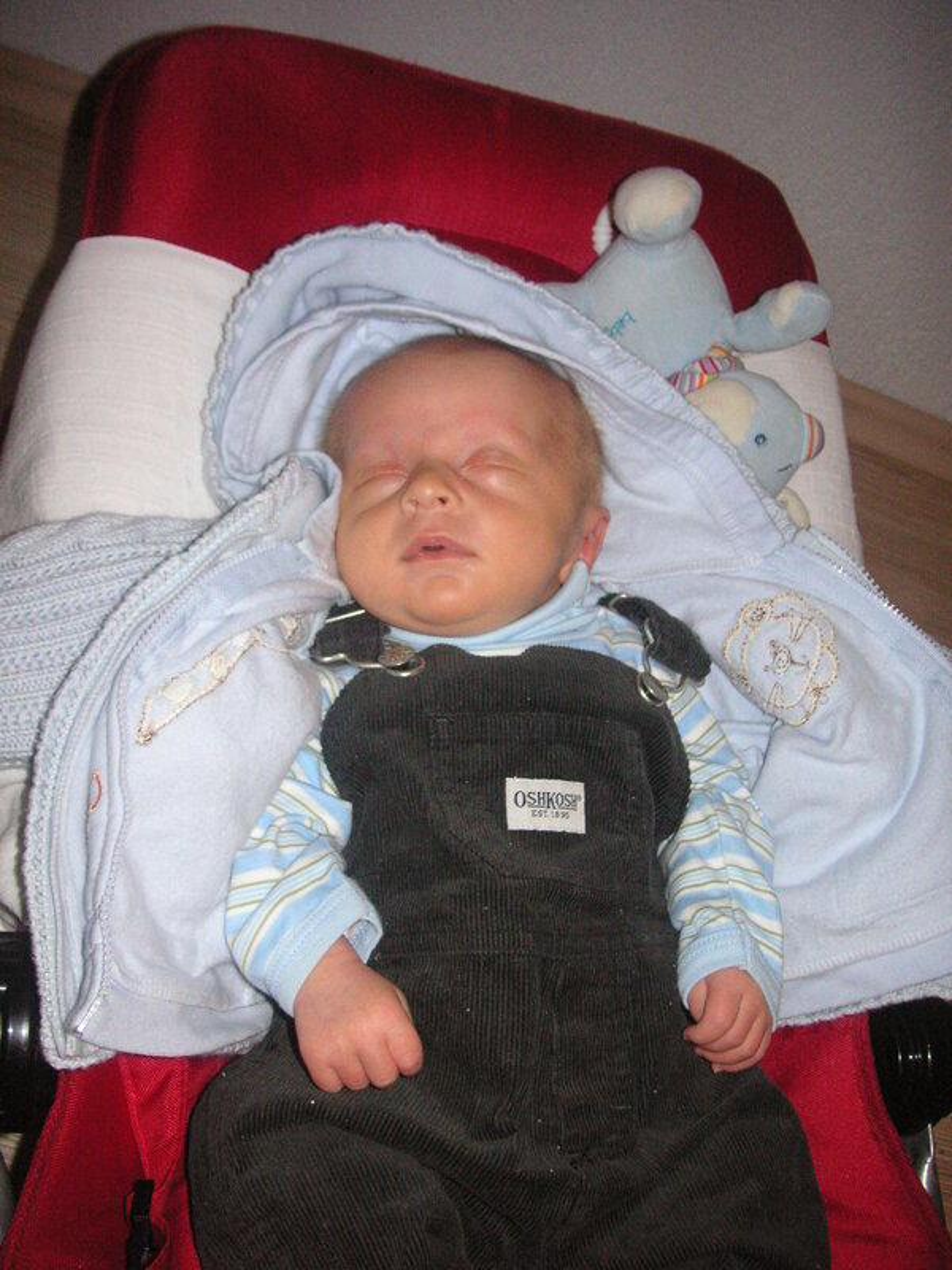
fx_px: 1357
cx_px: 476
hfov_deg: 38.7
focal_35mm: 37
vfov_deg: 50.1
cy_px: 635
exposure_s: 1/45
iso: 160
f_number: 2.8
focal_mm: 6.1
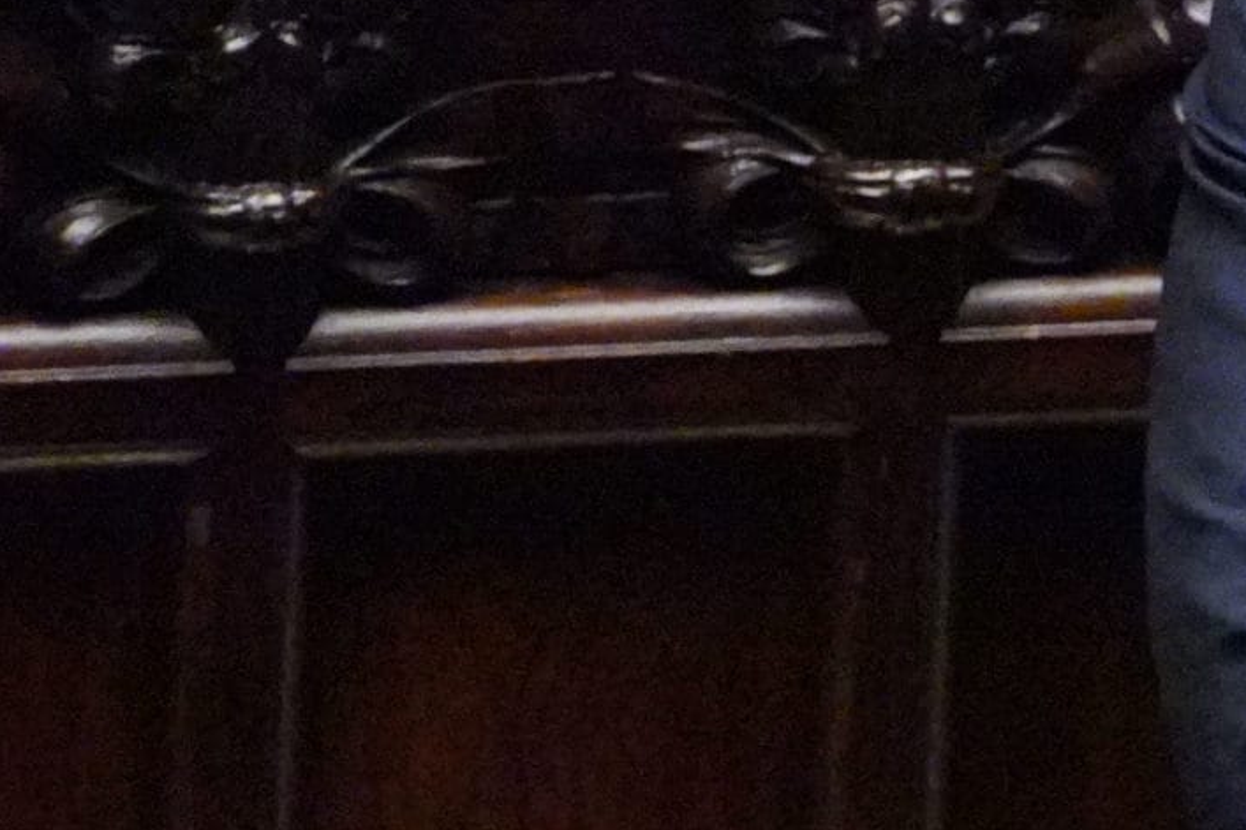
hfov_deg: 1.1
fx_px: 67783
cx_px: 1801
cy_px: -369
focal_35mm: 1959
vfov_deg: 0.7
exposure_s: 1/200
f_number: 5.6
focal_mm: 361
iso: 25600
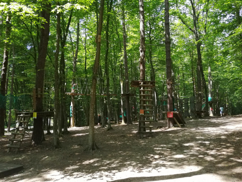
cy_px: 91
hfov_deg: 65.3
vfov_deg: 51.4
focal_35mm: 27
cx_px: 121
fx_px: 189
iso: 320
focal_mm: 3.95
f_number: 1.8
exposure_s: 1/900
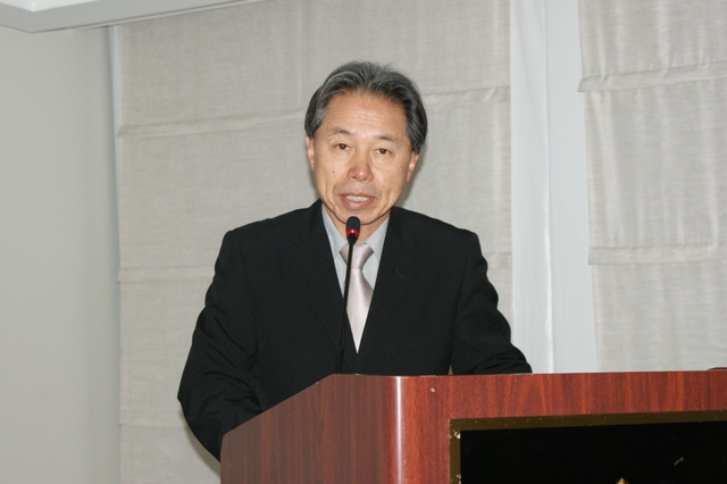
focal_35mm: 75
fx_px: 1514
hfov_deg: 27.0
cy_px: 242
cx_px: 364
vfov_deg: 18.2
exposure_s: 1/80
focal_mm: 50
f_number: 5.6
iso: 400
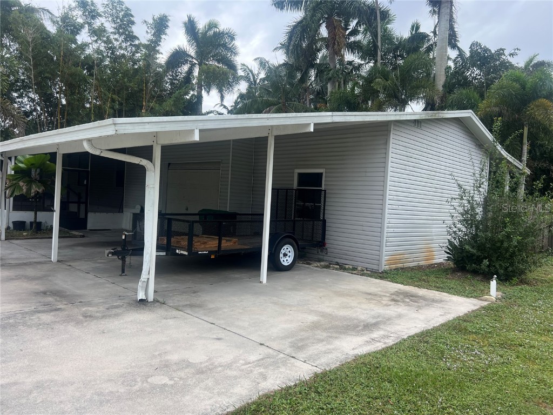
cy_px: 208
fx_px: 415
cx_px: 276
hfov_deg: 67.3
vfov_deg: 53.1
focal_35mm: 26
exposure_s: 1/473
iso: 50
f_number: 1.5
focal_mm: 5.7
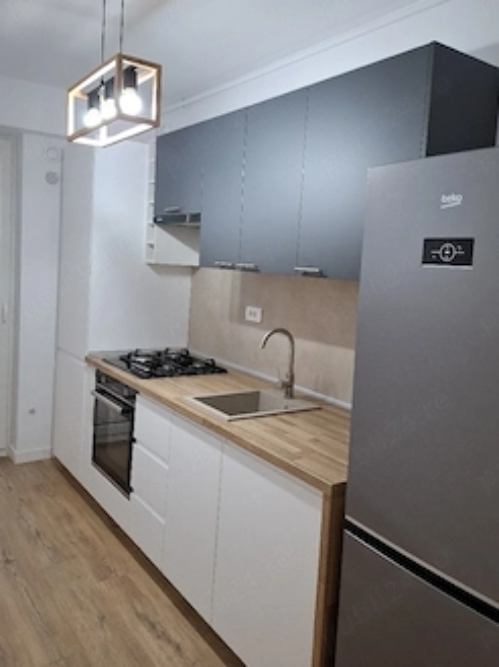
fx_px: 539
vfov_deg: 63.4
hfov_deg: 49.6
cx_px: 268
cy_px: 306
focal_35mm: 28
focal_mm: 5.54
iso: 250
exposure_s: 1/100
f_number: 1.8
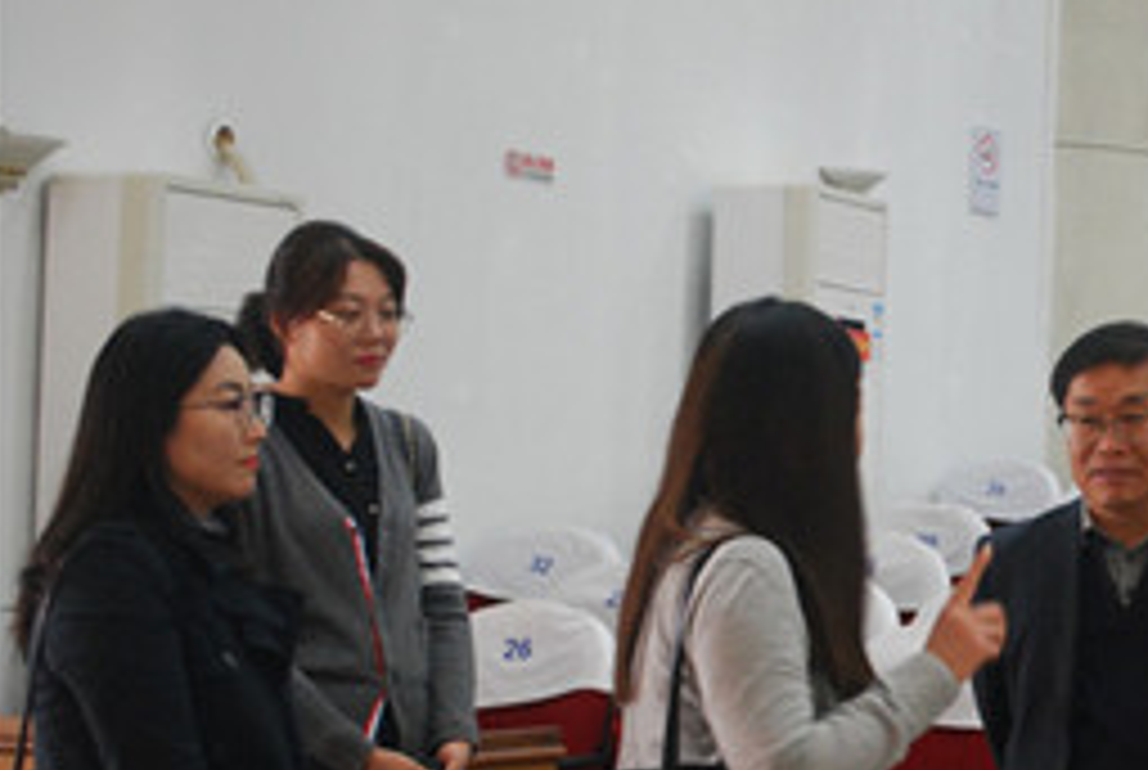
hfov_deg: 21.0
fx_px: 3003
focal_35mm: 94
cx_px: 1116
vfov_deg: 14.6
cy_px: 522
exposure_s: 1/15
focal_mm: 32
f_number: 5
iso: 800
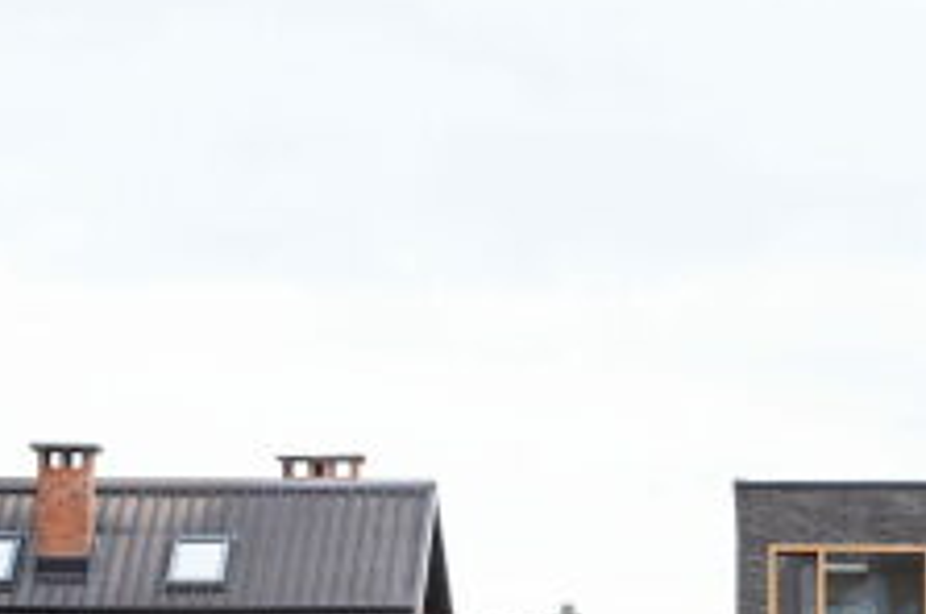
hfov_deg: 12.2
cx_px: 930
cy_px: 736
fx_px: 4289
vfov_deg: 8.1
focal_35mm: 167
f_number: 8
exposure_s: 1/160
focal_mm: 62
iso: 100
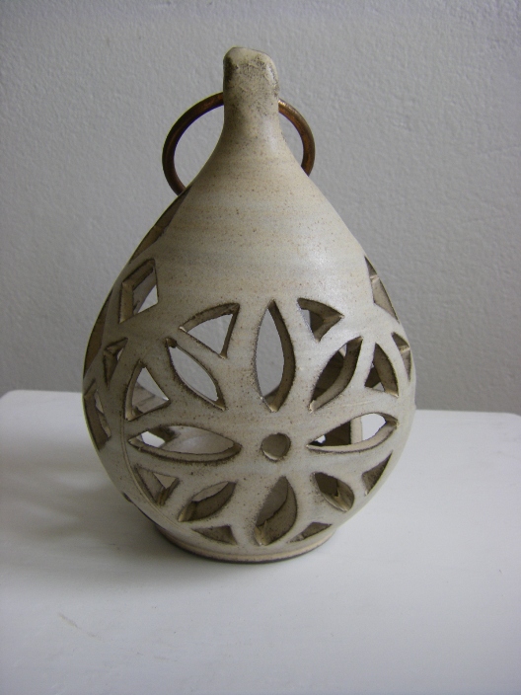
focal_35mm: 38
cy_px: 348
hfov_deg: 37.7
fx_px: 763
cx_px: 260
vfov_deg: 49.0
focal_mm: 6.3
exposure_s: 1/50
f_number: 3.5
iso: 100
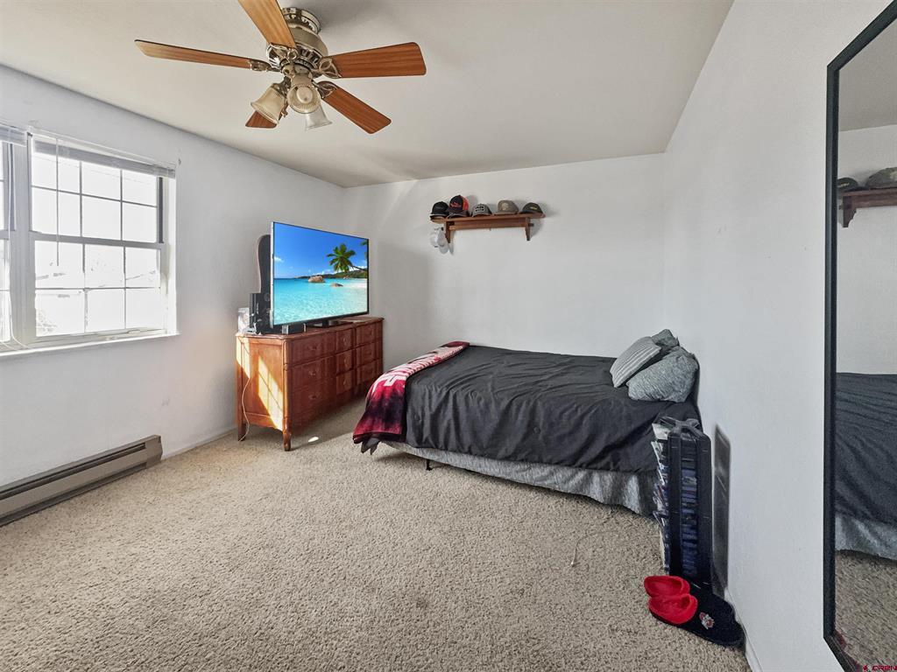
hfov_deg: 102.1
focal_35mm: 14
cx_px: 448
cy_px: 336
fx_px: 363
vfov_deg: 85.7
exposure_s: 1/100
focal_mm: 2.22
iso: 125
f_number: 2.2
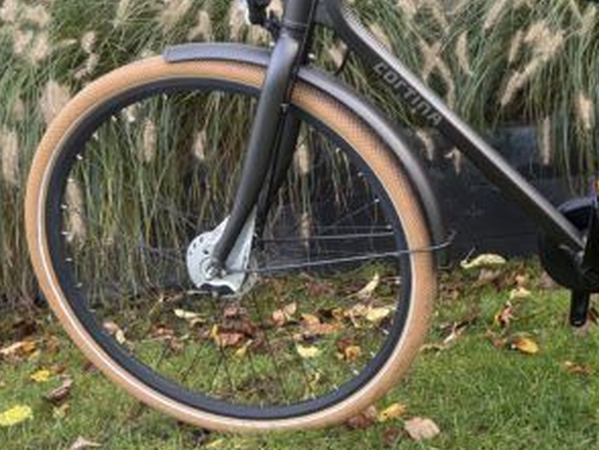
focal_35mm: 53
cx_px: 577
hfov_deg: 33.5
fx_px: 918
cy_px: 122
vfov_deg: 27.3
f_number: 1.6
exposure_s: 1/145
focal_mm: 5.96
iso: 50
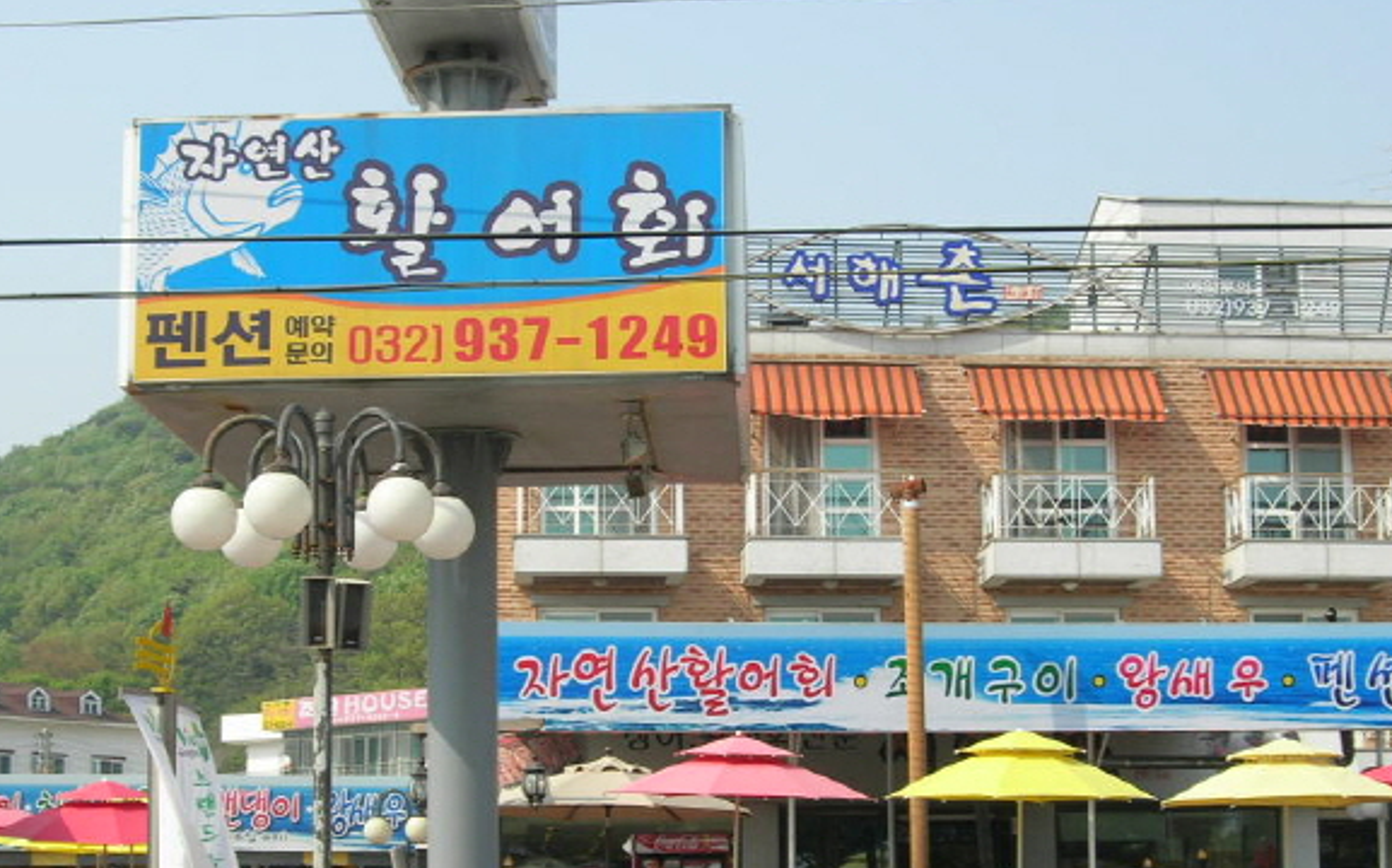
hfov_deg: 27.5
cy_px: 576
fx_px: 2844
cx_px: 666
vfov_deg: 17.3
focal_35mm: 75
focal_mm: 10.6
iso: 64
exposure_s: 1/317
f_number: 5.4
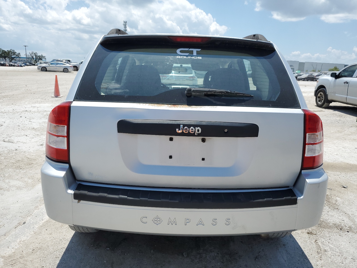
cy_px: 134
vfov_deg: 53.1
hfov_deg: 67.3
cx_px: 178
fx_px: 268
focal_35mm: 26
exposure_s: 1/5000
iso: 50
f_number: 1.5
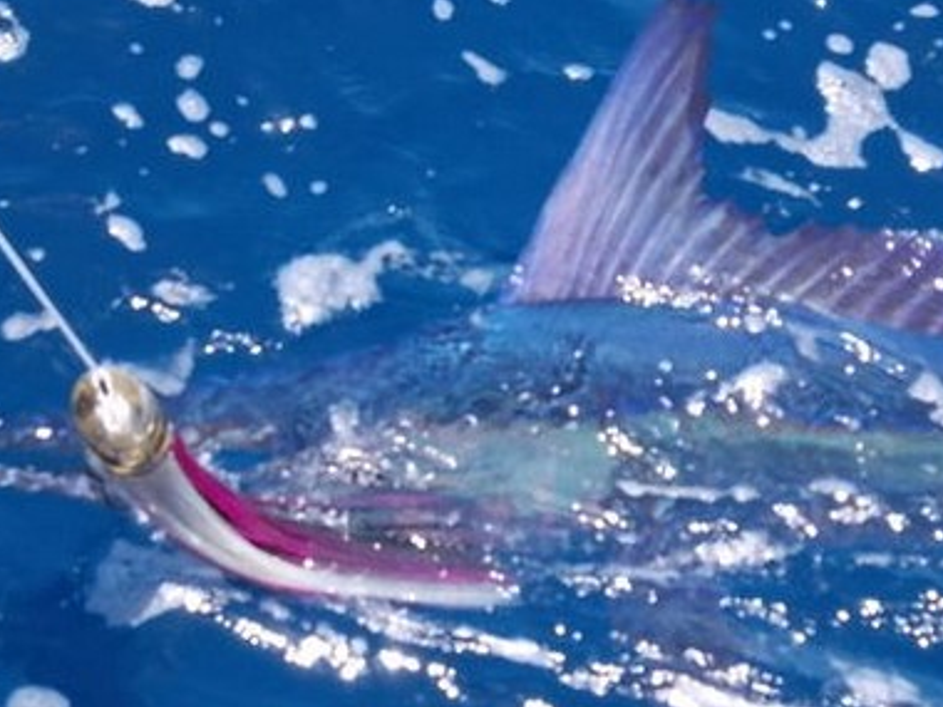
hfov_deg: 14.5
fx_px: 3705
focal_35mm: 136
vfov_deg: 10.9
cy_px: 382
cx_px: 563
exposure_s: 1/500
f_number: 4.8
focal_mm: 11.6
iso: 250
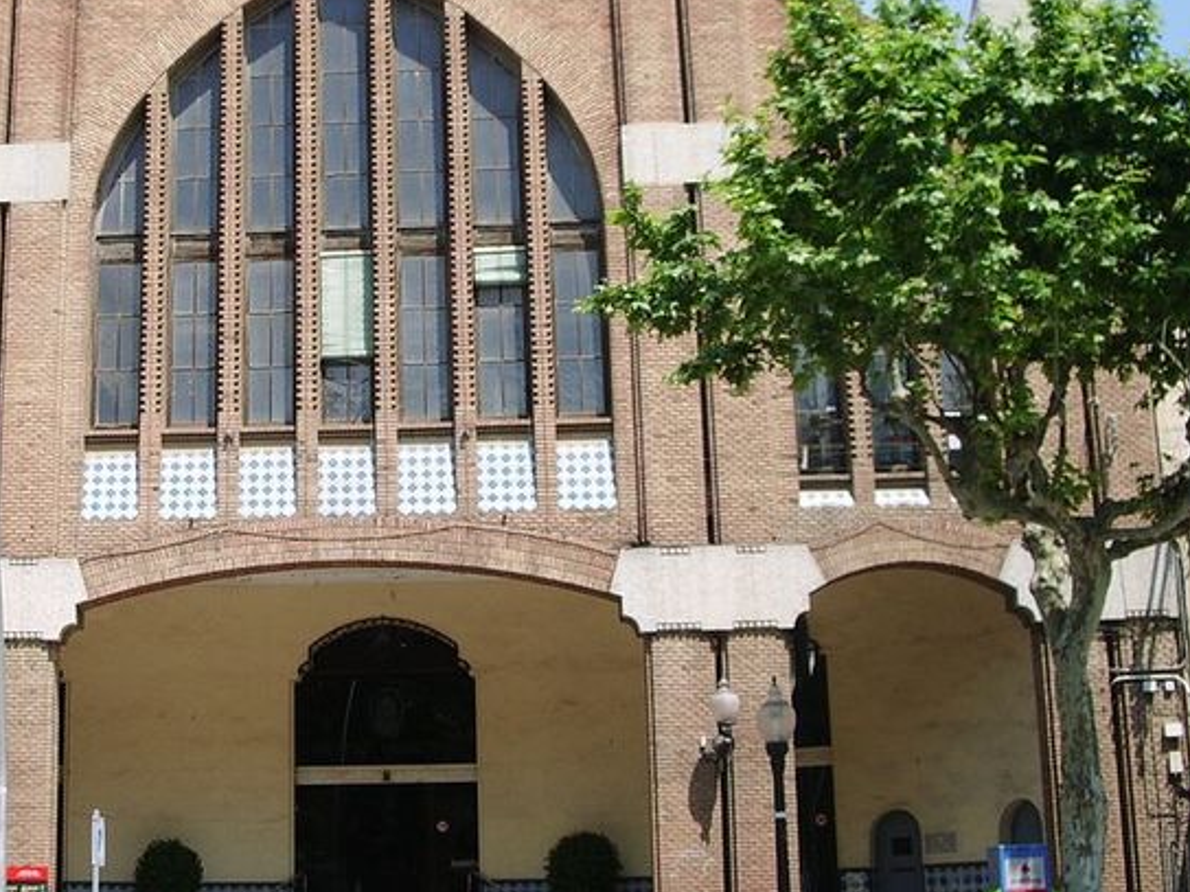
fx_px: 1993
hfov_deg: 32.7
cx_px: 316
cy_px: 369
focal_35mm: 58
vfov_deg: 25.2
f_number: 4.3
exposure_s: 1/320
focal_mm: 5.8
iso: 50
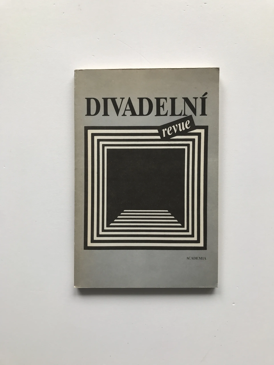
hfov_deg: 49.7
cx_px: 137
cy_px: 182
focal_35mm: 28
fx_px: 296
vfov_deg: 63.4
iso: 25
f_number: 1.8
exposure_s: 1/100
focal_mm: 3.99
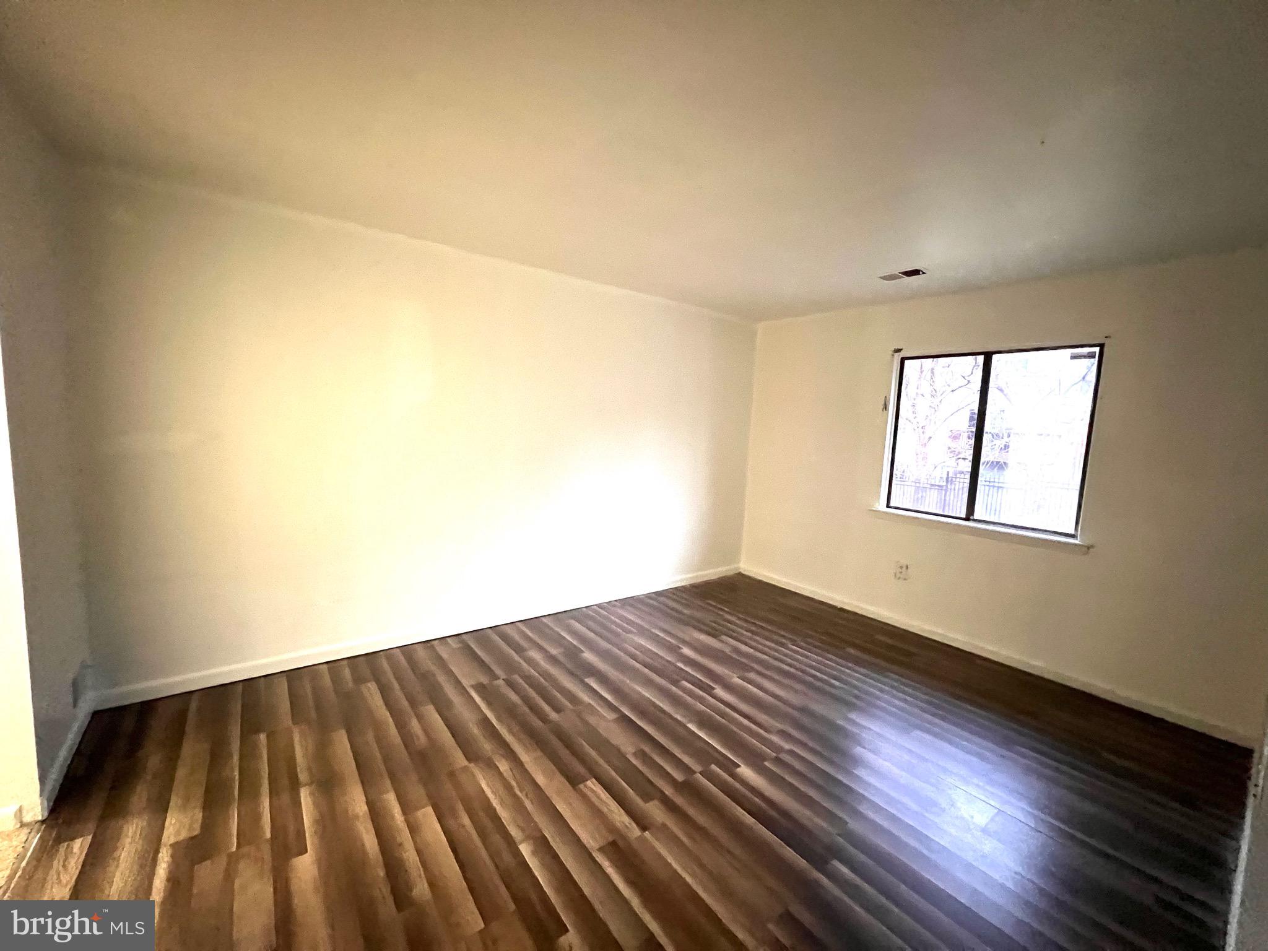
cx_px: 634
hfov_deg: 106.2
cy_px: 476
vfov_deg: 89.9
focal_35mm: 13
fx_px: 476
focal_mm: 1.57
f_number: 1.8
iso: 1000
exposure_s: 1/40
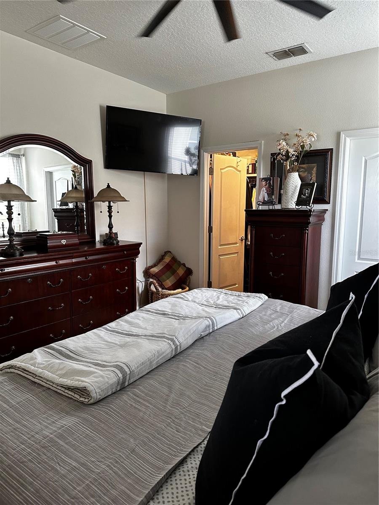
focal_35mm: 24
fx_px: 350
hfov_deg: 56.8
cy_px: 252
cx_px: 190
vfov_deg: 71.6
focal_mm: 6.86
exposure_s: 1/60
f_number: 1.78
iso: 250
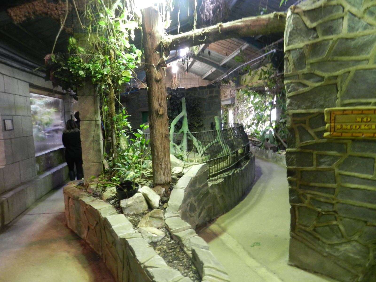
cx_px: 188
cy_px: 141
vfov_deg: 58.9
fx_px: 250
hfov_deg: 73.9
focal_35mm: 23
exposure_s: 1/4
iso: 400
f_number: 3.4
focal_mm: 4
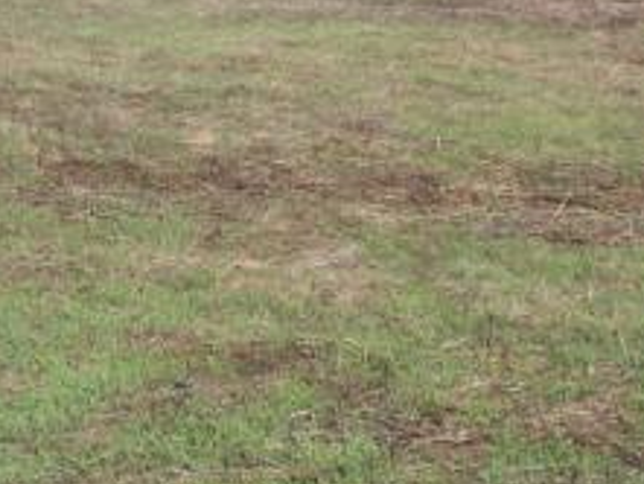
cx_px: 315
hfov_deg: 26.7
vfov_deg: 20.1
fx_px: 1359
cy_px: 152
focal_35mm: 73
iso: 64
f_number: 5
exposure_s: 1/400
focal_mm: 7.54
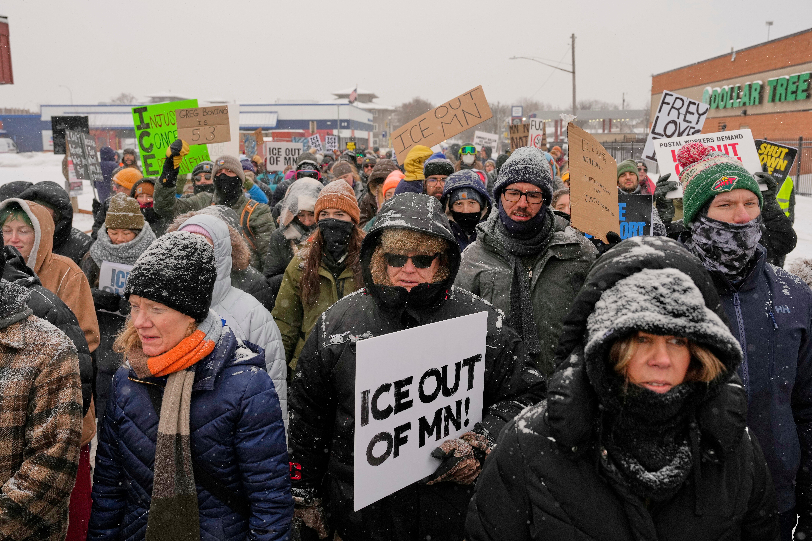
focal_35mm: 33
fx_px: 744
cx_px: 406
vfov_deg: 40.0
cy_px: 270
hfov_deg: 57.2
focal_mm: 33
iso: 500
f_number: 5.6
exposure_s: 1/1250
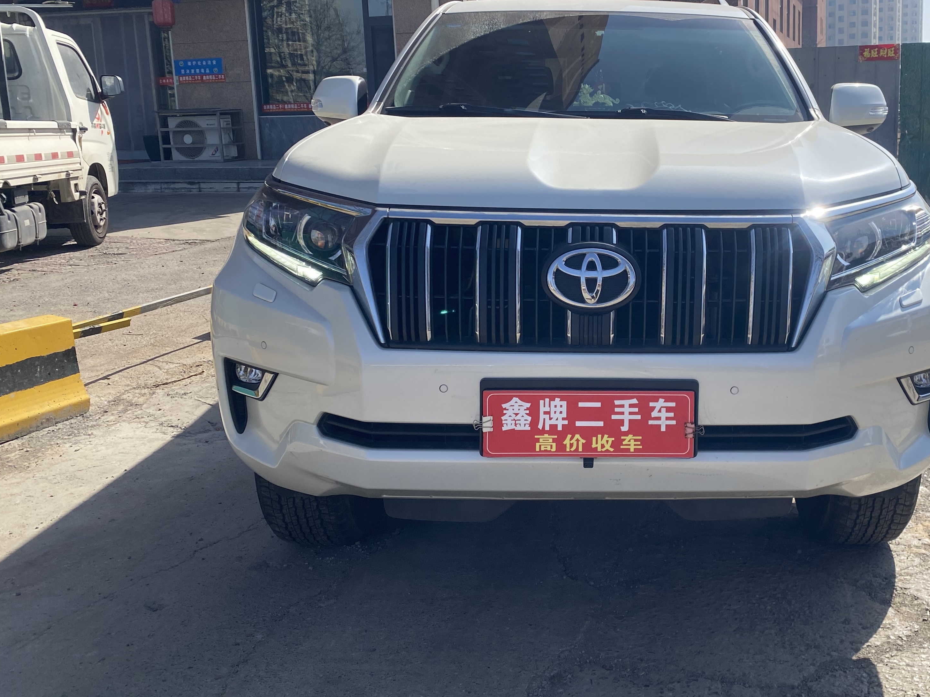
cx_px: 635
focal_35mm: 36
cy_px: 286
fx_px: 967
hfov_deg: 50.3
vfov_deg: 39.5
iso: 32
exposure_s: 1/2688
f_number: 1.8
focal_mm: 4.25
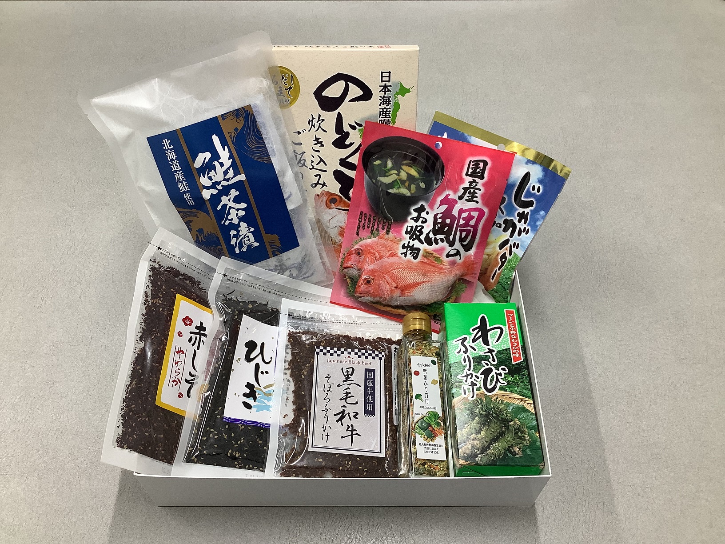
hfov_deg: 58.4
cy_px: 272
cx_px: 362
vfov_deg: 45.4
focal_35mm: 31
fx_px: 649
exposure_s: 1/60
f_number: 2.4
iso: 64
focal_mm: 3.3
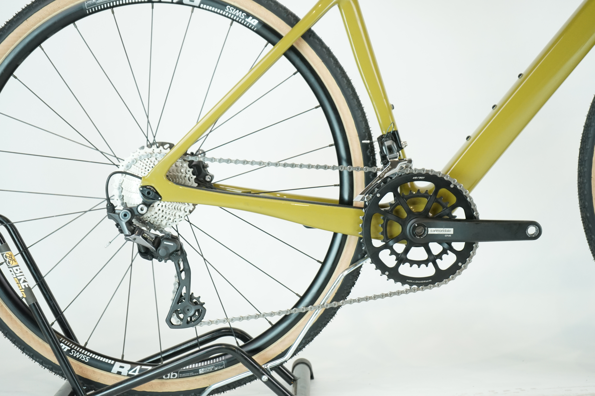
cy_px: 198
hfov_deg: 28.8
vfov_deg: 19.5
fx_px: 1157
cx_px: 298
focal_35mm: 70
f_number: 6.3
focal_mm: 70
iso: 2000
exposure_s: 1/200
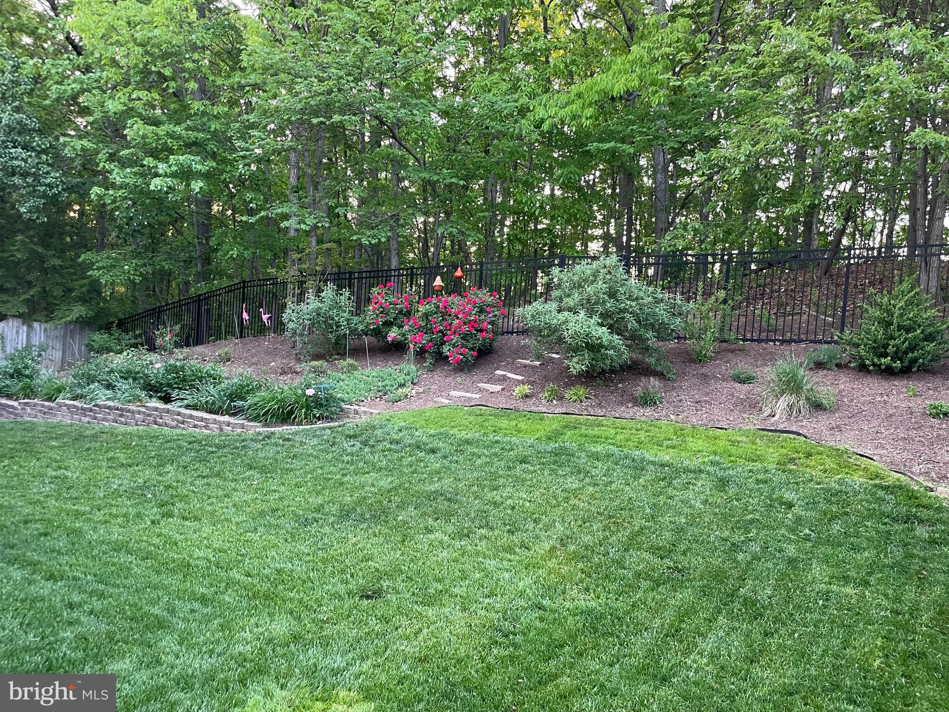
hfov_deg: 67.3
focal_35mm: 26
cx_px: 474
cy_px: 356
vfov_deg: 53.1
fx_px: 713
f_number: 1.6
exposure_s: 1/60
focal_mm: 4.2
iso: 250
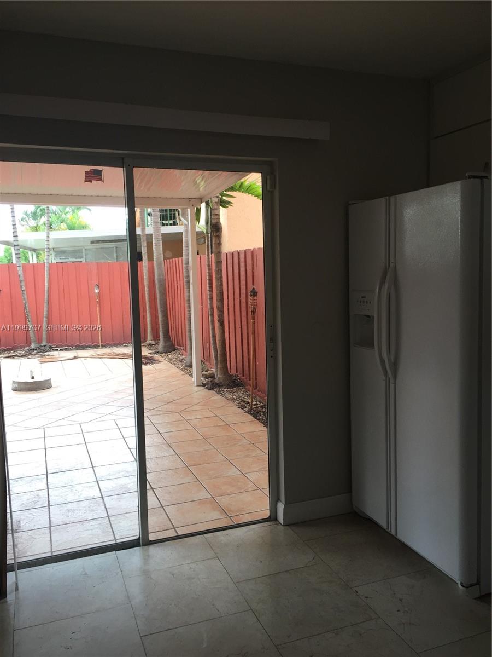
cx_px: 246
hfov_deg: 48.2
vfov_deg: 61.7
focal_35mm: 29
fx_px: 550
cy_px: 328
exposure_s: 1/120
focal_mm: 4.15
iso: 50
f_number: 2.2
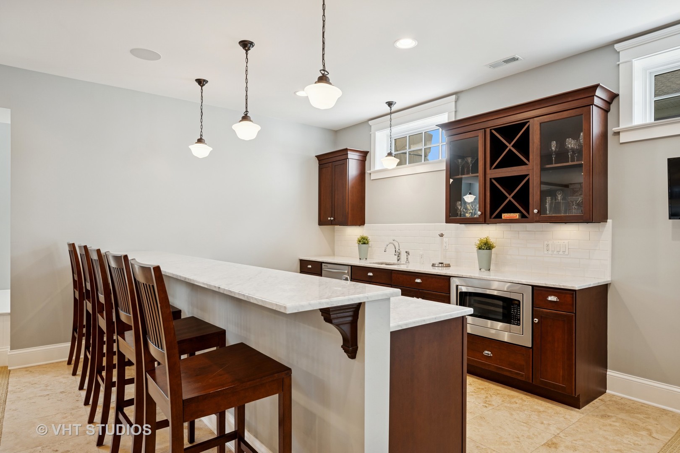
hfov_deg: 82.6
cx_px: 340
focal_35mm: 20
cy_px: 226
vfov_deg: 60.7
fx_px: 387
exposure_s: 1/6
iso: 200
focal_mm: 20.5
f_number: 9
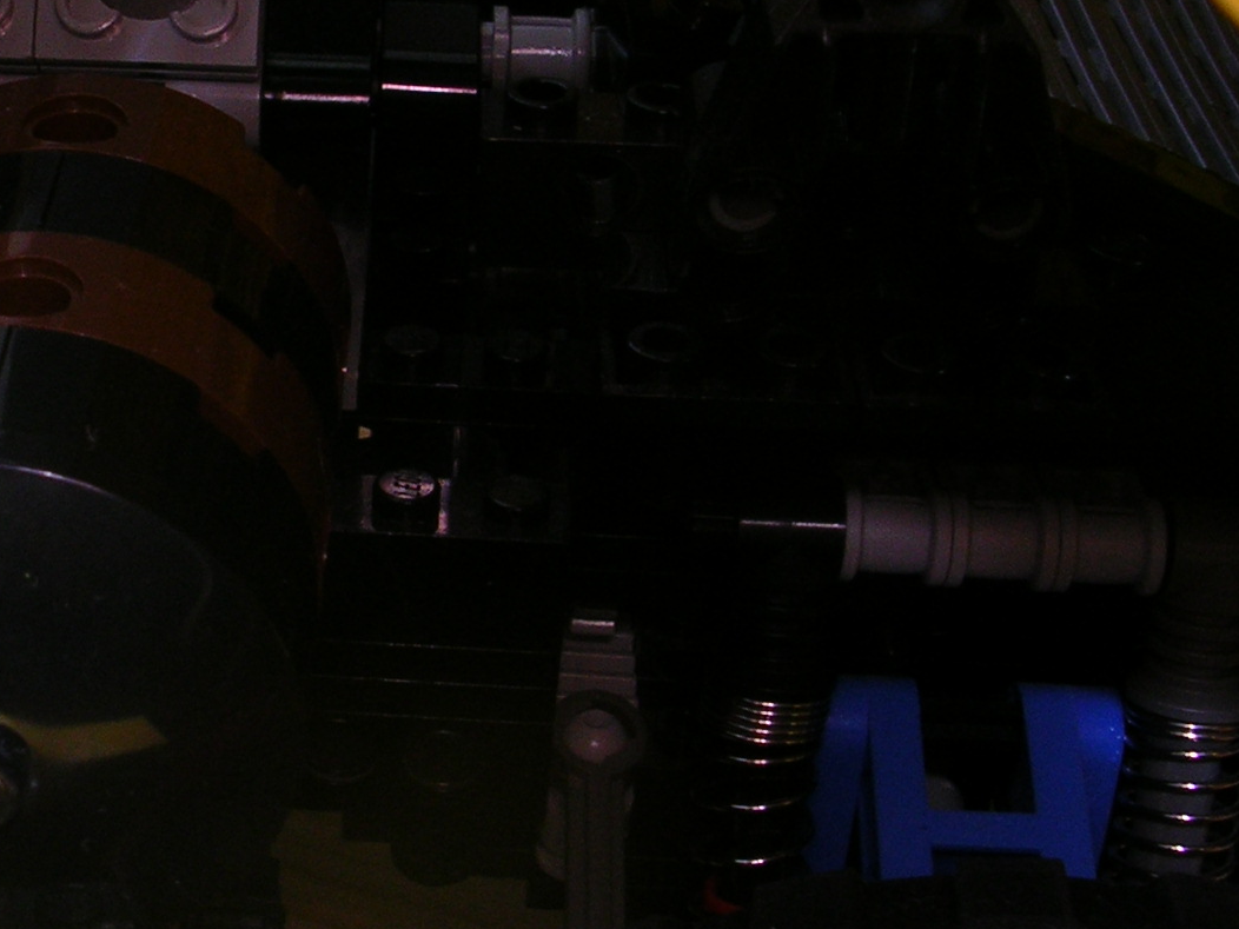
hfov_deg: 25.5
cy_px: 332
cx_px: 133
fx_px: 2649
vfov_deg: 19.9
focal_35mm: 74
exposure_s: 1/60.1
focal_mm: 5.8
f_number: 5.6
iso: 50
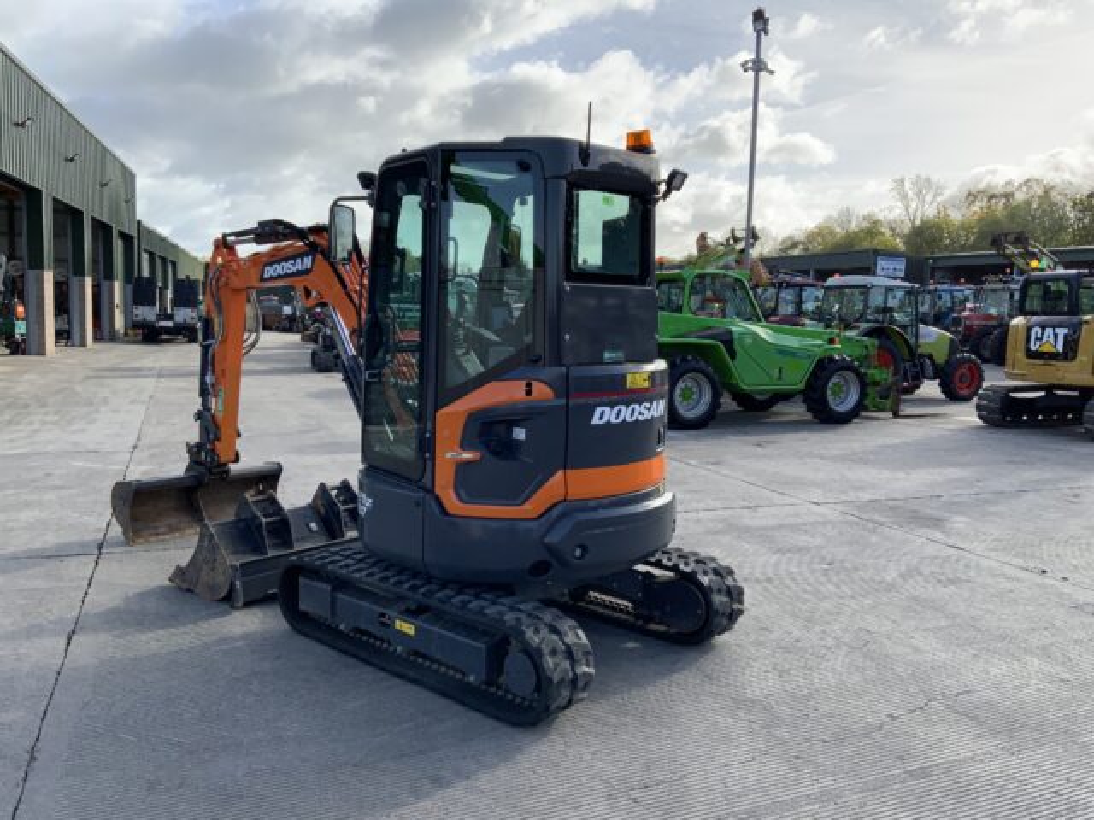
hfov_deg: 61.7
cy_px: 410
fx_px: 917
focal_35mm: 29
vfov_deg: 48.2
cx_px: 547
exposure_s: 1/1168
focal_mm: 3
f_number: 1.8
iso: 16
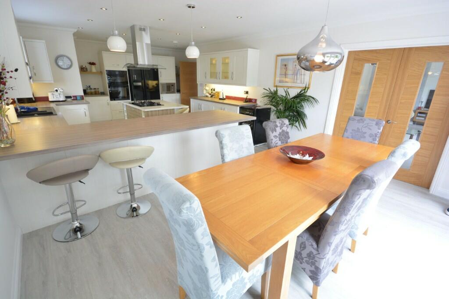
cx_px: 224
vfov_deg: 69.6
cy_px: 150
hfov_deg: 92.5
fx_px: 215
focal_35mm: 17
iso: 400
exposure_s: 1/15
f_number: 8
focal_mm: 11.5
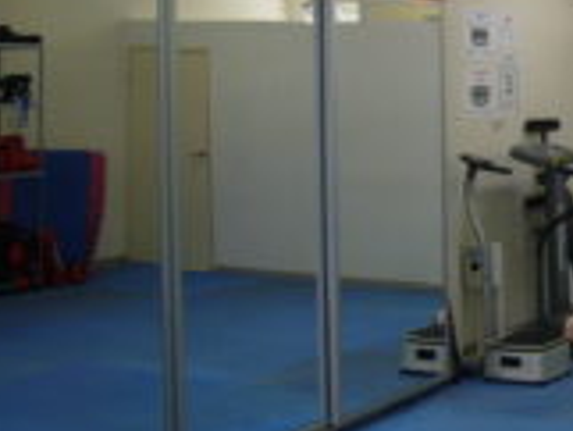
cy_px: 185
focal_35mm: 74
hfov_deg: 24.7
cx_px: 616
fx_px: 1226
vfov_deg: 19.9
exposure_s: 1/50
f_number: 2.8
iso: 80
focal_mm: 4.6
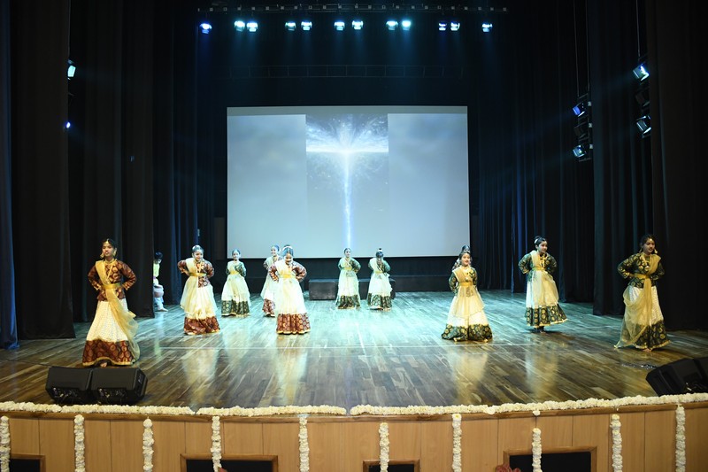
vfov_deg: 47.9
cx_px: 354
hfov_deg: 67.4
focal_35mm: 27
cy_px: 236
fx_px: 531
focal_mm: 18
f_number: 4
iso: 2500
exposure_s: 1/100
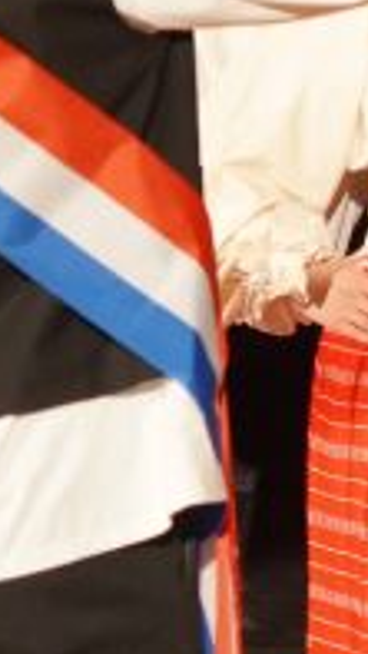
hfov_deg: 3.1
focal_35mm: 395
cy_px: -50
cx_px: 786
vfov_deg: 5.4
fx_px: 6843
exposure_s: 1/125
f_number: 3.2
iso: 2000
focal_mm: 50
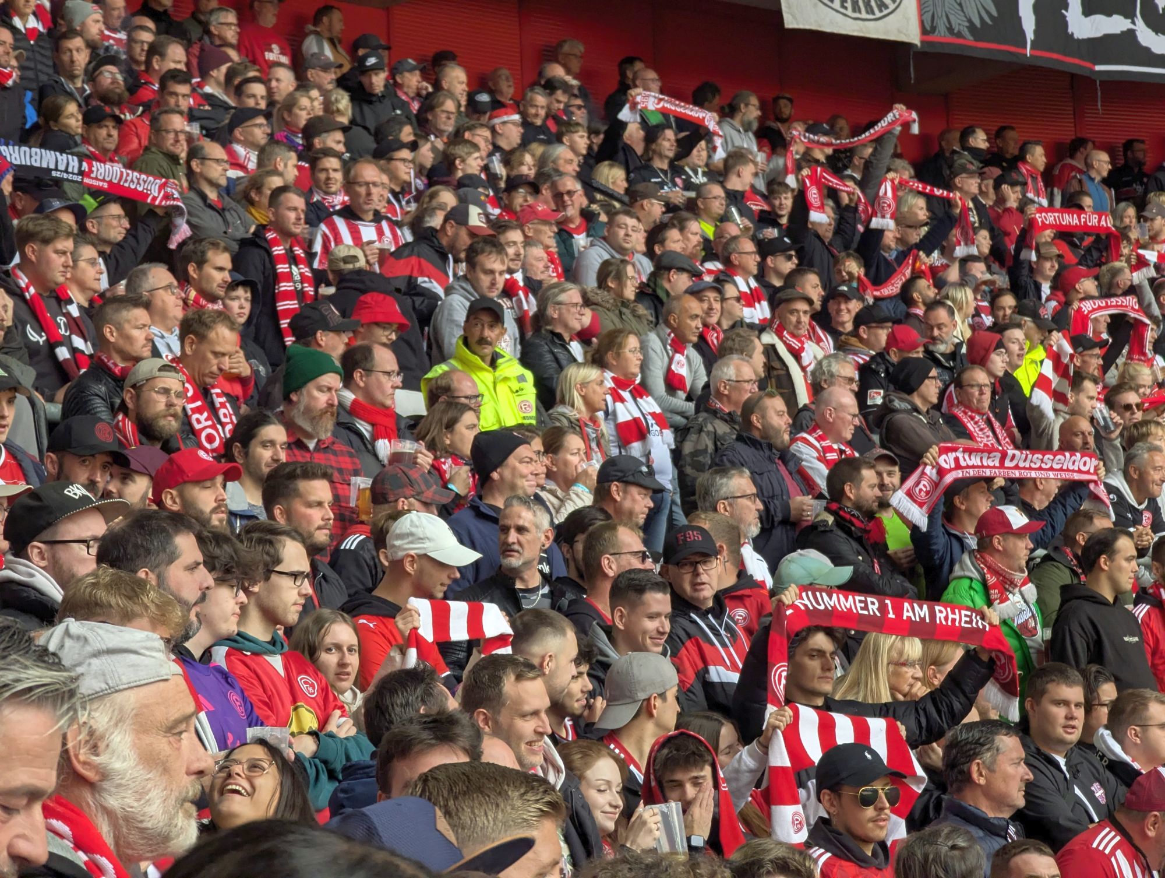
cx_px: 582
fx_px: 3573
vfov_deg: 14.0
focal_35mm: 106
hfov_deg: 18.5
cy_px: 439
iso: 399
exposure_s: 1/398
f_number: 3.5
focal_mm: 19
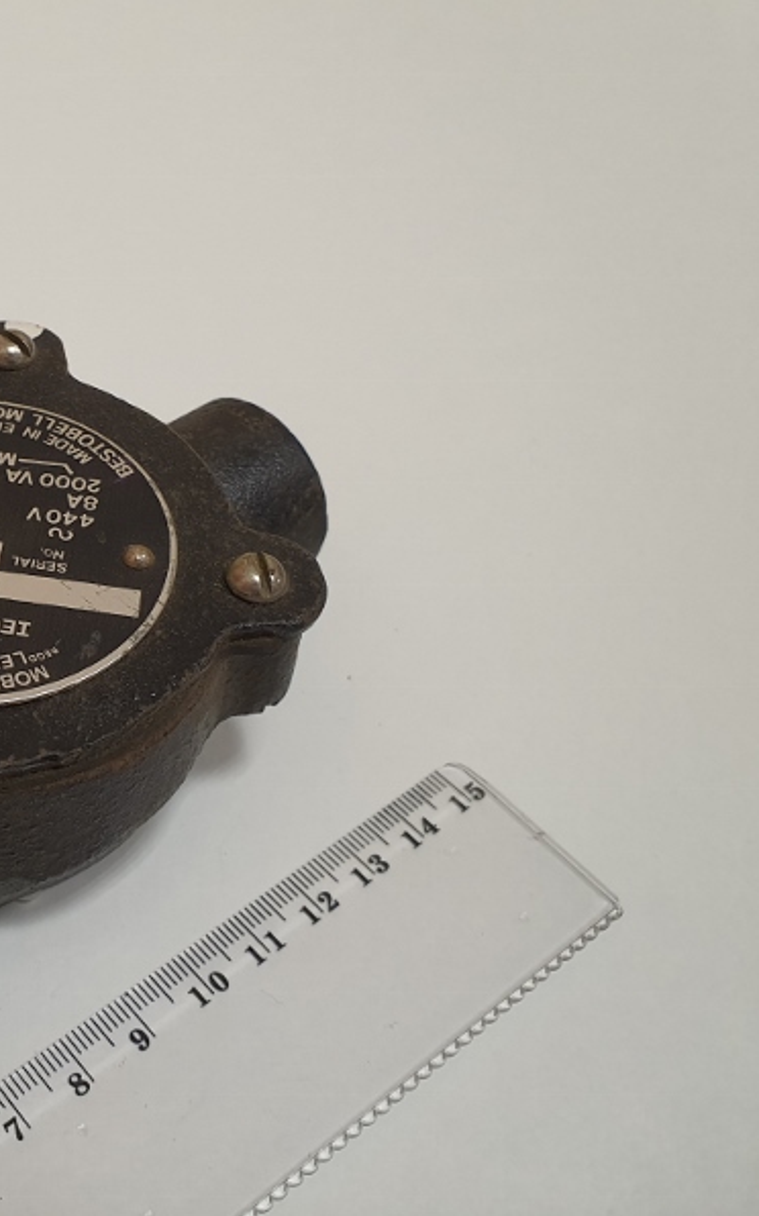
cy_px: 608
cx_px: -53
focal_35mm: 37
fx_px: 1226
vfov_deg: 52.8
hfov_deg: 31.0
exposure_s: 1/50
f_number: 2.4
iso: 200
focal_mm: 4.3
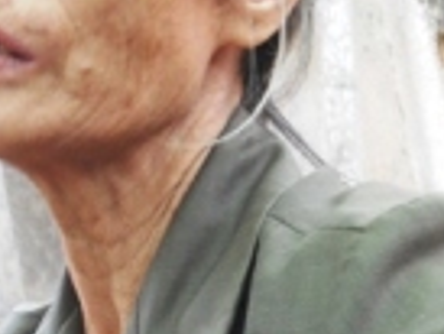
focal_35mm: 176
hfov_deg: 11.1
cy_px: 250
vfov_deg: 8.4
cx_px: 36
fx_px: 2259
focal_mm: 9.8
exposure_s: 1/30
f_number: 4.8
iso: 125
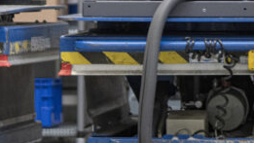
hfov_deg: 4.8
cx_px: 4
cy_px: -107
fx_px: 3032
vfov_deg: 2.7
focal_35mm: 450
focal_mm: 105
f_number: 2.8
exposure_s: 1/100
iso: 1000
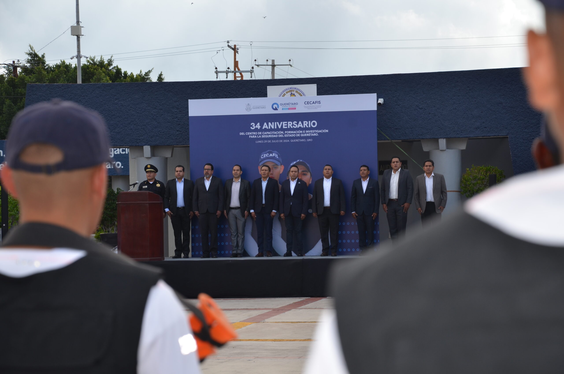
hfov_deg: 18.2
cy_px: 187
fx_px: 1759
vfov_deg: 12.1
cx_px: 282
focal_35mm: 112
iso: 160
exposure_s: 1/250
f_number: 5.3
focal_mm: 75
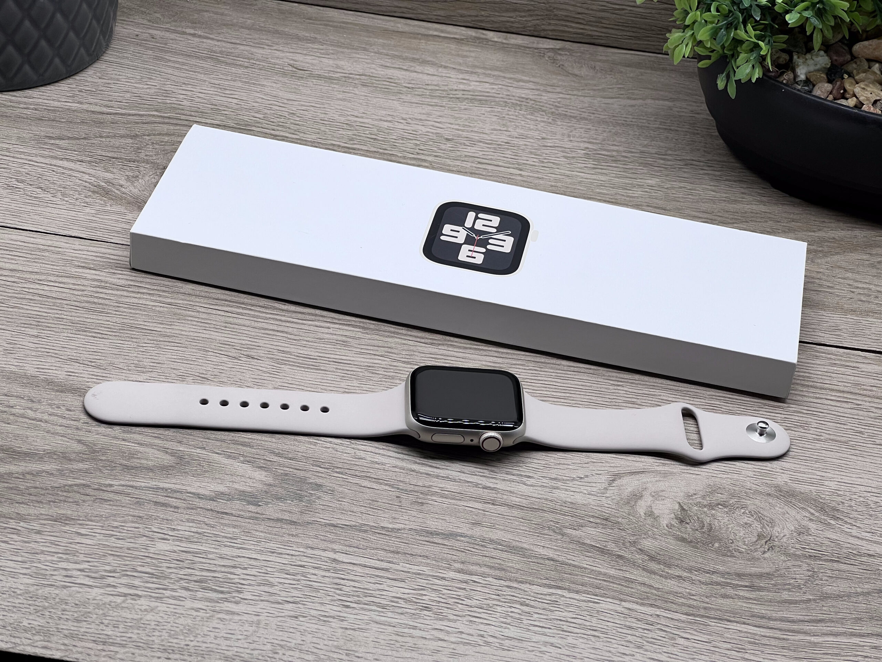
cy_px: 331
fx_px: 1962
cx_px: 441
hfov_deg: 25.3
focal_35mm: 77
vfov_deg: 19.1
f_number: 2.8
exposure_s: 1/99
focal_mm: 9
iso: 40
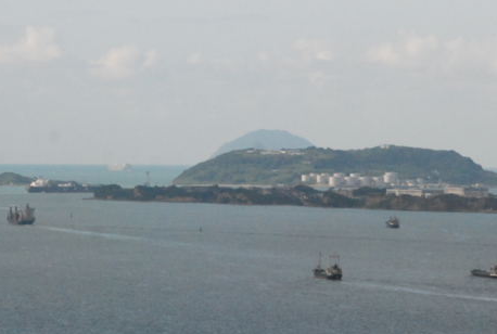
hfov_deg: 7.5
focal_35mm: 275
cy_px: 47
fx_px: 3805
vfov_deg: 5.0
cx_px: 291
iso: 1600
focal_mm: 105
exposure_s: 1/2000
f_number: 11
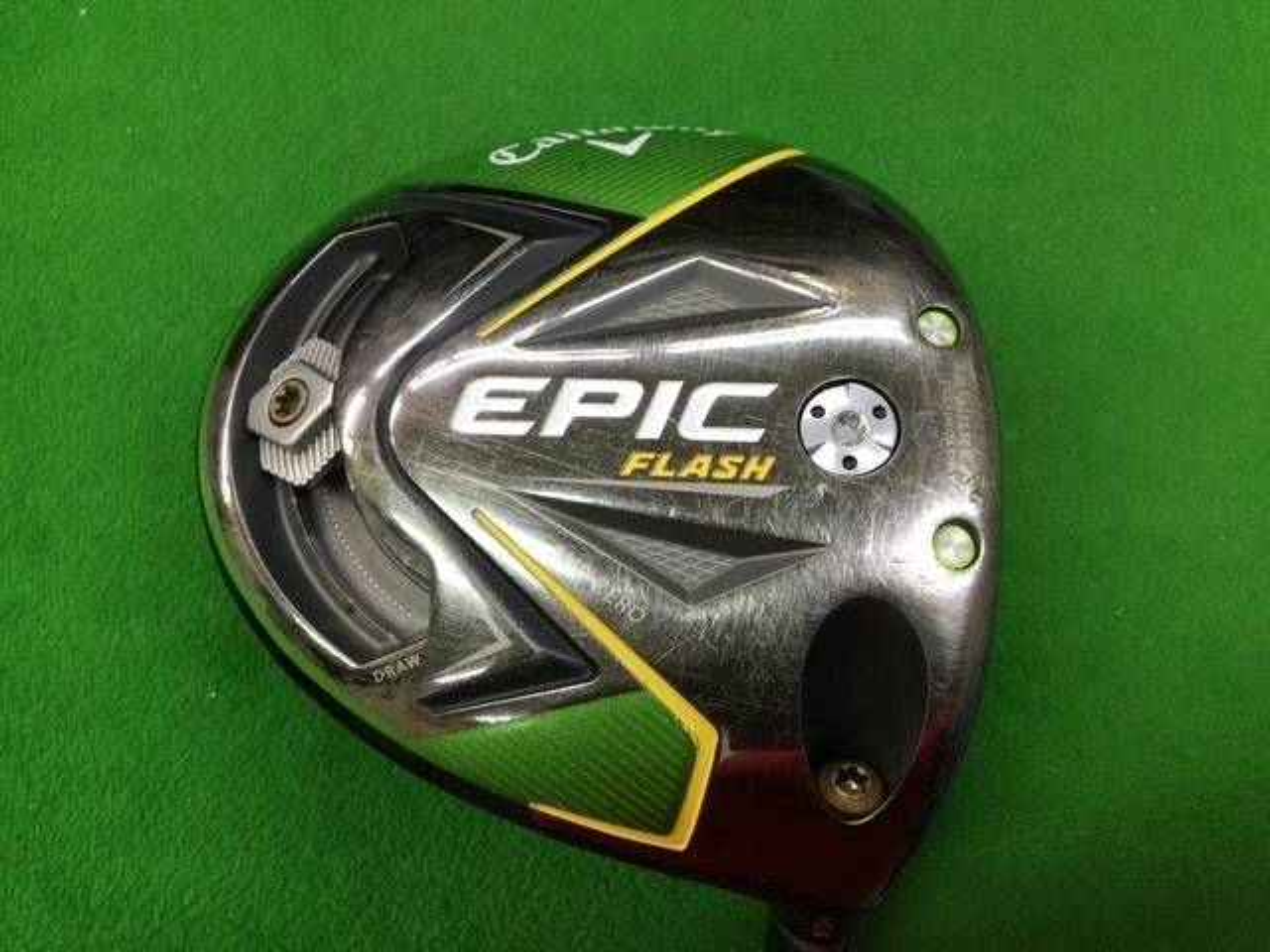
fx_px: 1137
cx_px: 635
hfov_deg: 58.4
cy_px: 476
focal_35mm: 31
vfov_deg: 45.4
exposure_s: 1/30
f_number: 2.4
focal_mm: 3.3
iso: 64
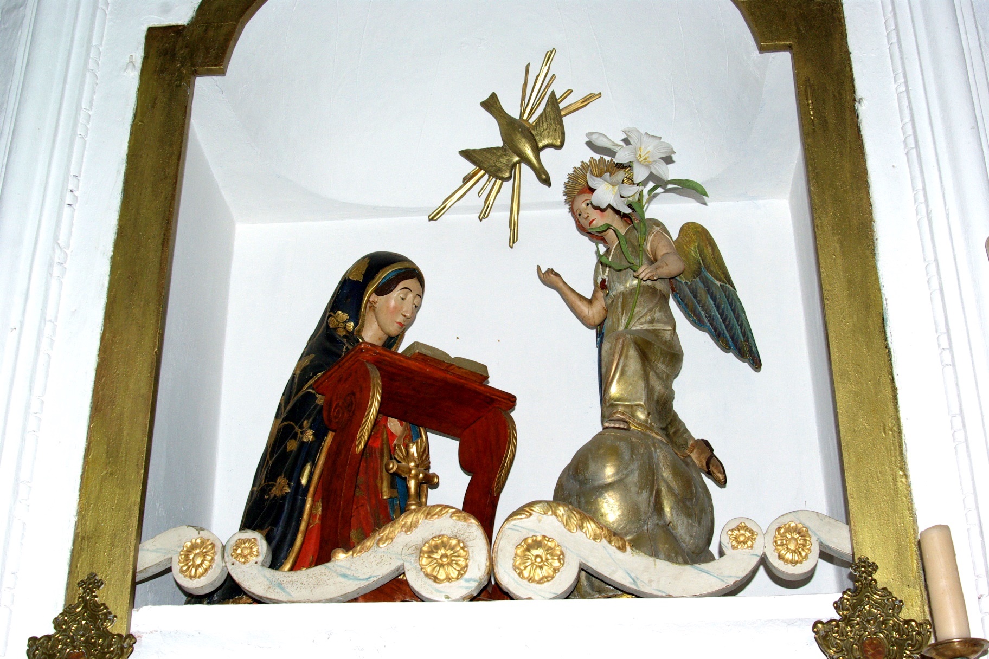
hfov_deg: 37.9
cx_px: 494
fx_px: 1442
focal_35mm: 52
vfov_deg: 25.8
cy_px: 330
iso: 800
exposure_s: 1/45
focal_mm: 35
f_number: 8
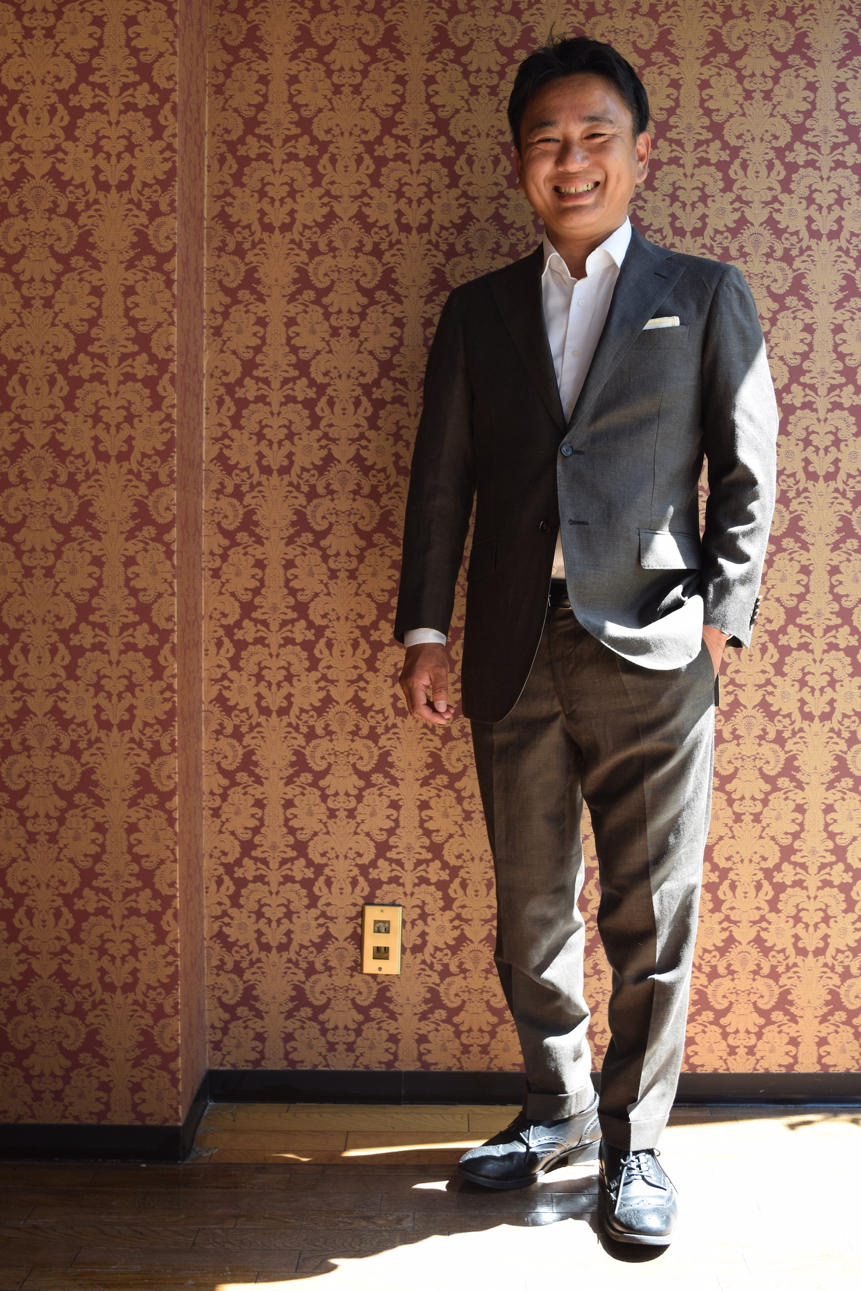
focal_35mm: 38
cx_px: 430
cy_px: 646
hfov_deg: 35.5
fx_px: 1345
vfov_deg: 51.3
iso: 160
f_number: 5.6
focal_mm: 25
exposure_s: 1/40
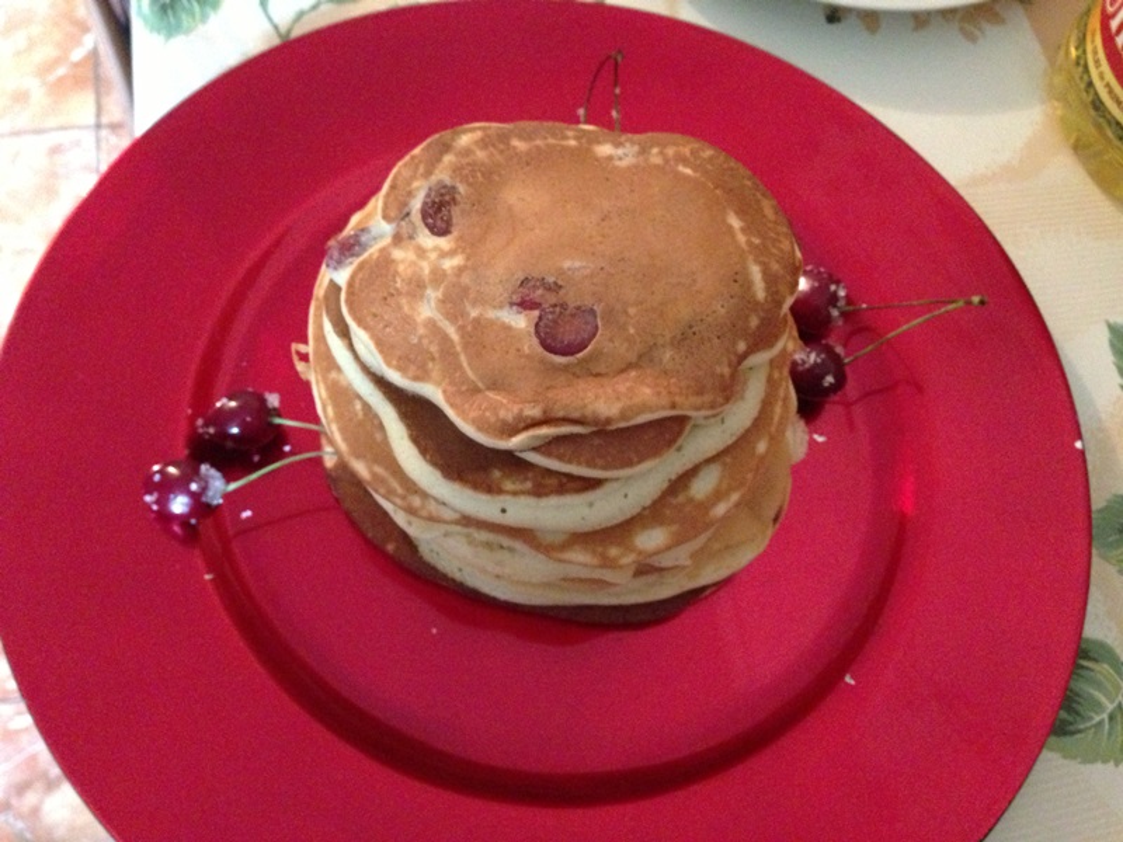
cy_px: 421
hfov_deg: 55.4
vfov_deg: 42.9
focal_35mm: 33
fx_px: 1071
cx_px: 562
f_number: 2.4
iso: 800
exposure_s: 1/15
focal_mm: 4.13
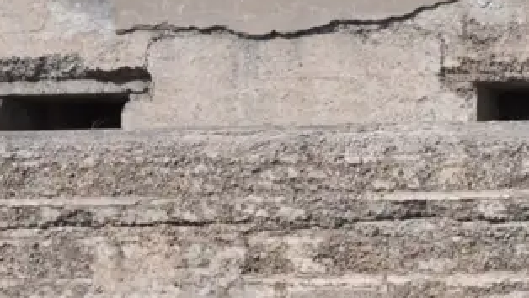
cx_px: 539
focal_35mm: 132
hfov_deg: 15.9
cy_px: 130
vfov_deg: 9.2
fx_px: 1853
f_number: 14
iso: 200
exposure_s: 1/200
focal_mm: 30
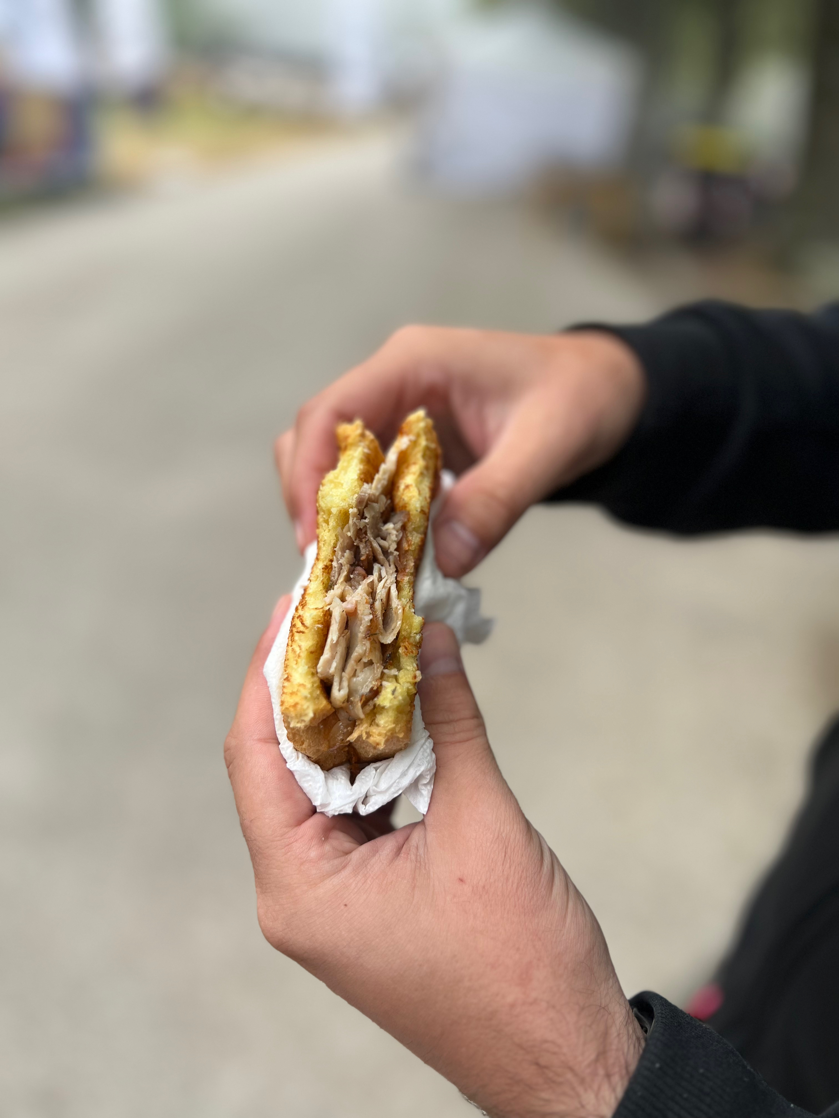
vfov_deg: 67.3
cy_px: 559
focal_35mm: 26
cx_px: 420
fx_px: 840
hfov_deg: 53.1
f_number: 1.5
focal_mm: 5.7
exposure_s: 1/427
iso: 50
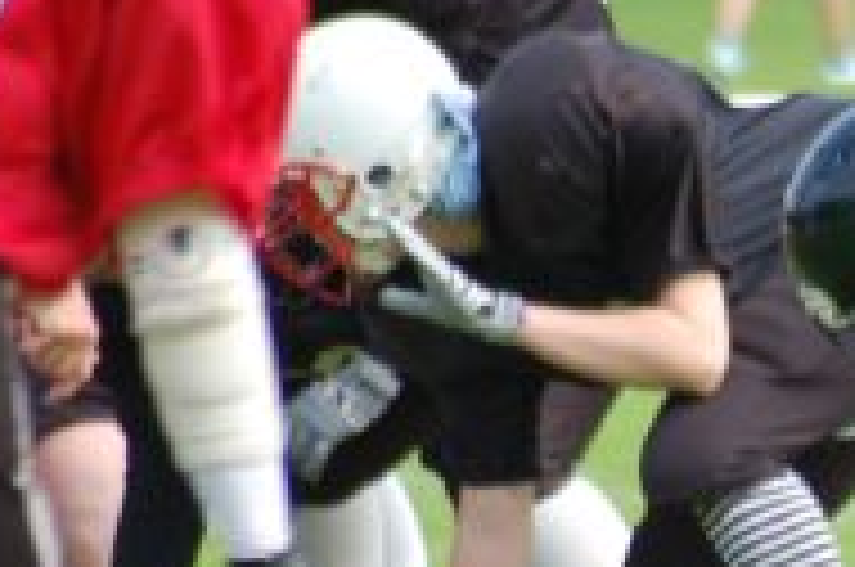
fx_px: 25441
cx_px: 997
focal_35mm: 1073
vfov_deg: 1.3
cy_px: 374
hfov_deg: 1.9
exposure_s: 1/500
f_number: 5.6
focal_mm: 300
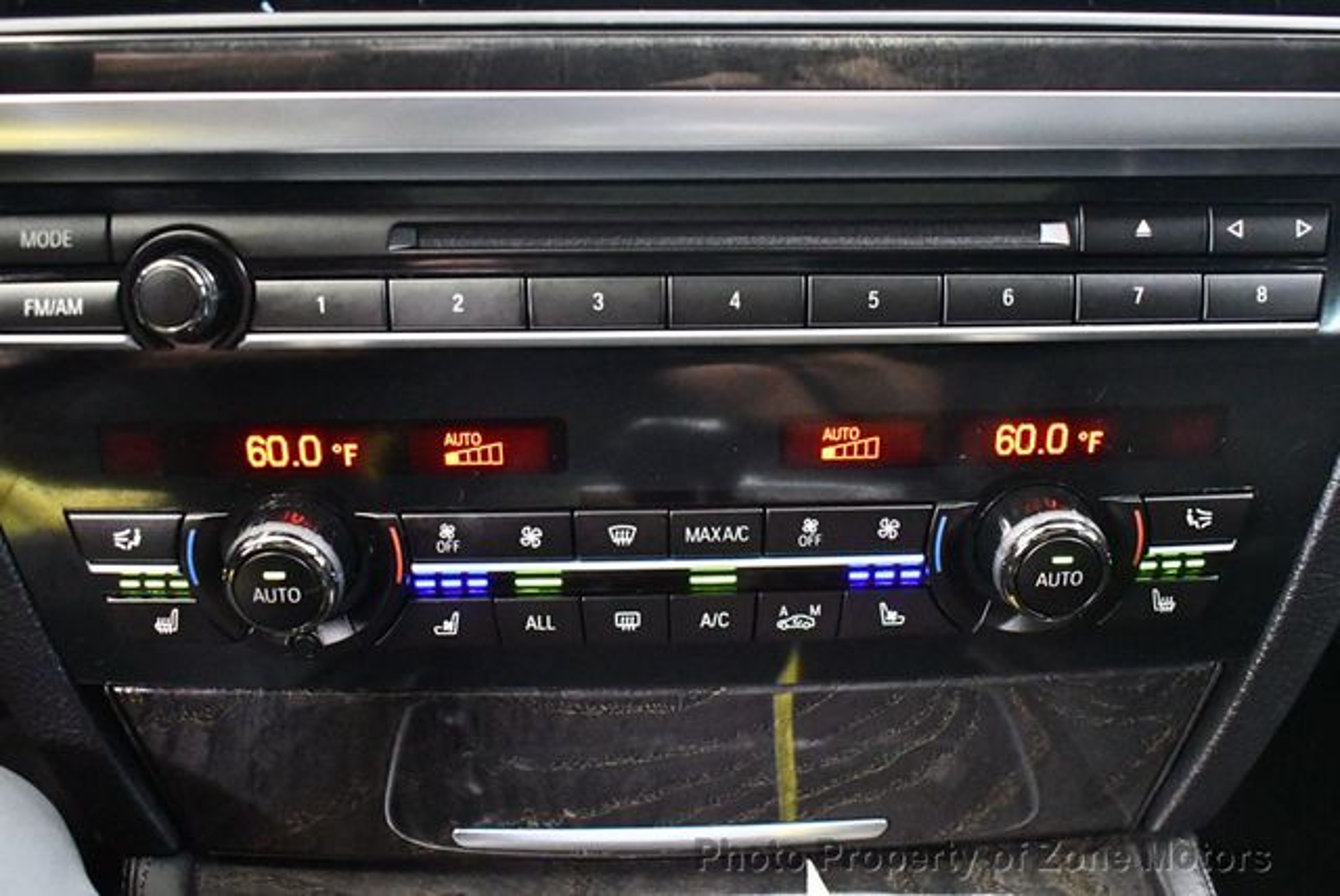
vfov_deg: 36.9
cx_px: 670
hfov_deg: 53.1
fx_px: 1341
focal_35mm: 36
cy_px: 448
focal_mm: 18
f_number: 3.5
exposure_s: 1/50
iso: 12800
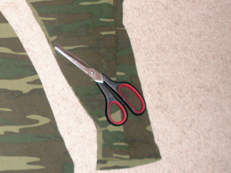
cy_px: 44
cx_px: -23
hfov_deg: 21.8
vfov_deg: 17.3
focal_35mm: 85
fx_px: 568
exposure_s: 1/45
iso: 100
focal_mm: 6.3
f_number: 2.8
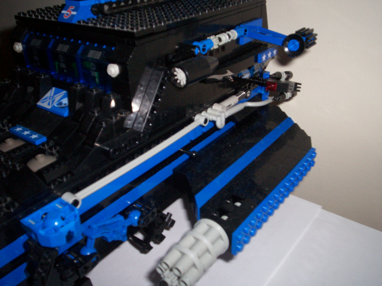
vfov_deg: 39.7
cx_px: 191
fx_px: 397
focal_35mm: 36
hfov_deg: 51.4
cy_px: 143
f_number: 4.5
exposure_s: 1/64
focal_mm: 5.9
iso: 140
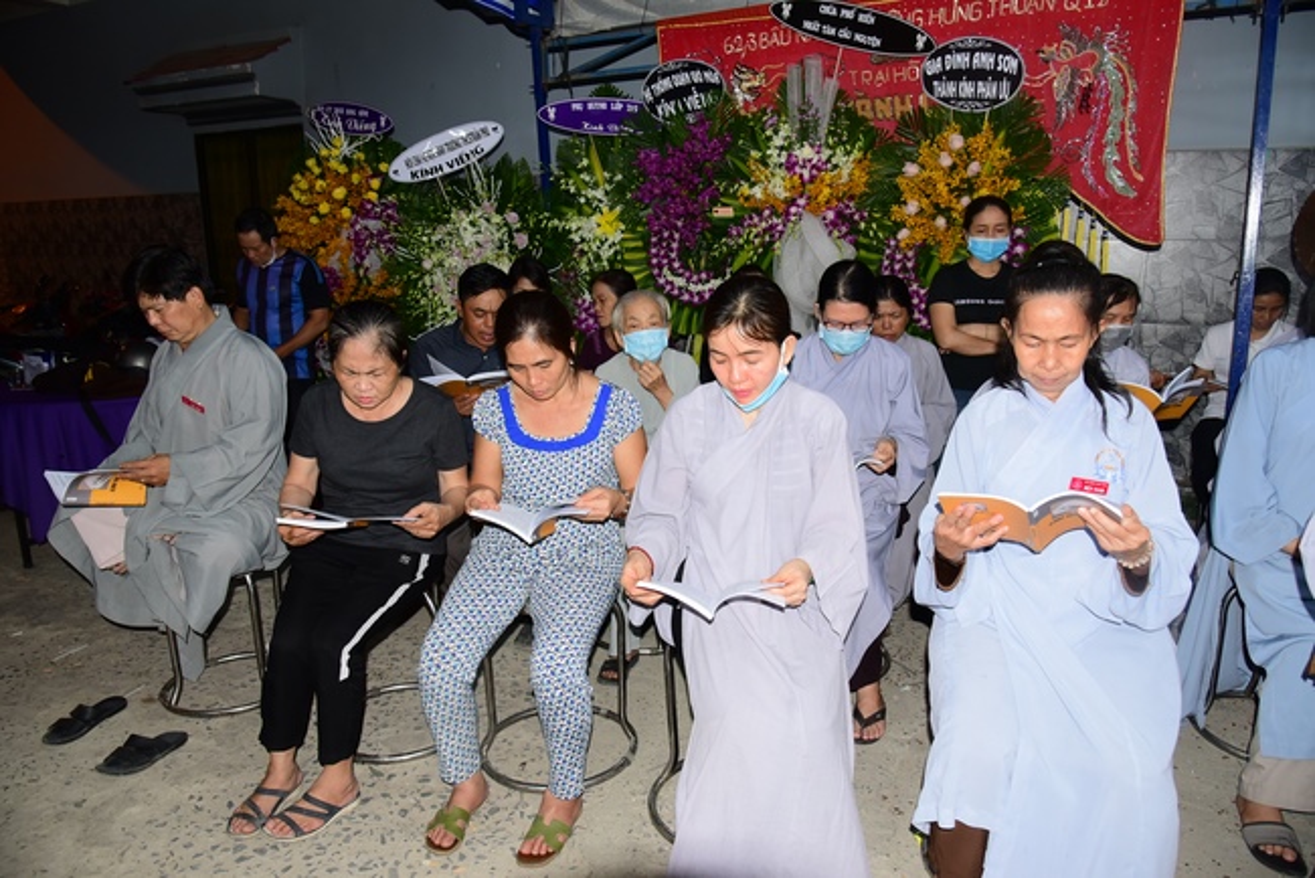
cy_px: 439
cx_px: 658
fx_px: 877
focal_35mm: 24
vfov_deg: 53.2
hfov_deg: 73.7
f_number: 5
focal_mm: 24
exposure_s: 1/50
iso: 1000
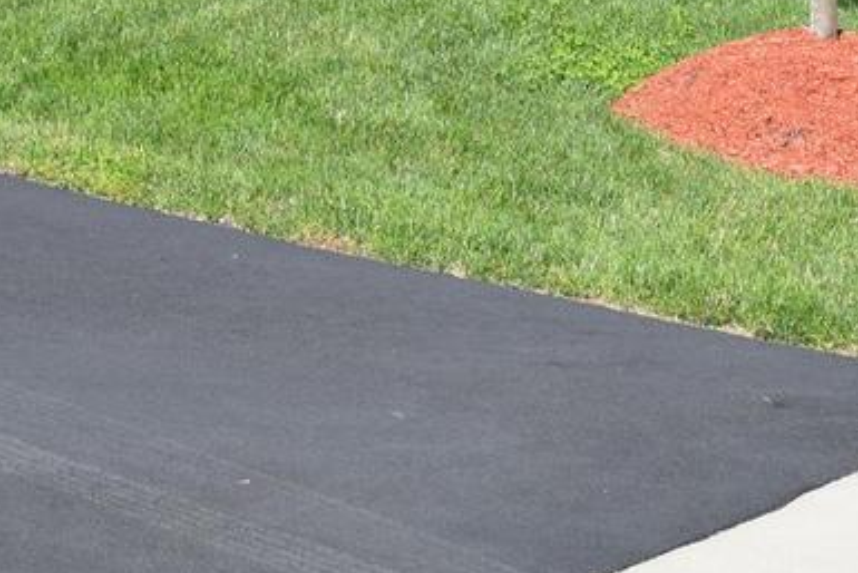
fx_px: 2408
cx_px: 89
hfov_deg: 19.8
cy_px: -417
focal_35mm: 101
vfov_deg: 12.5
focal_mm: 18
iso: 200
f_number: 10
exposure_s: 1/400
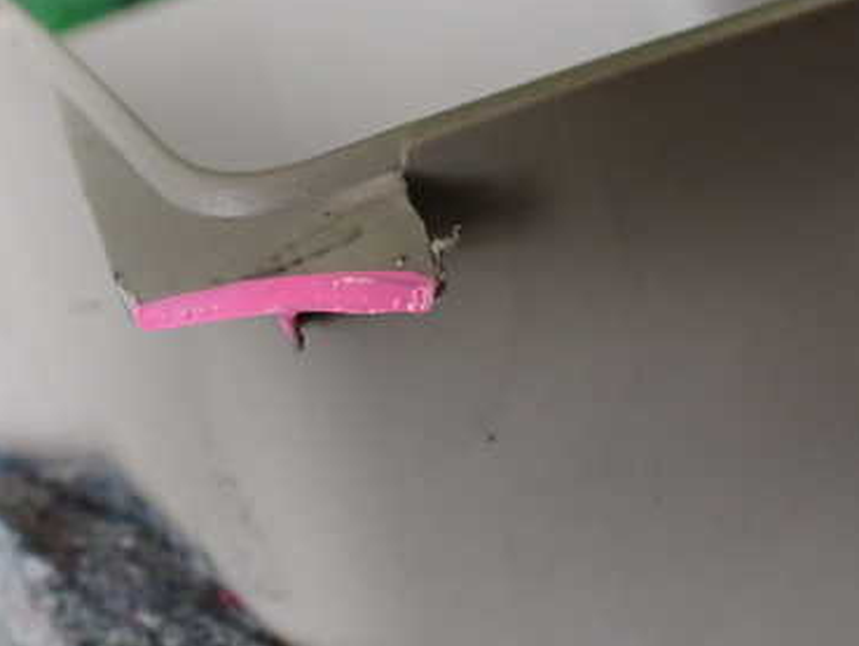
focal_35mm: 49
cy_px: 255
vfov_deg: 29.6
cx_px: 283
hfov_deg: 38.4
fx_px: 1217
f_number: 2.3
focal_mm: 5.4
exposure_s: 1/100
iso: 800
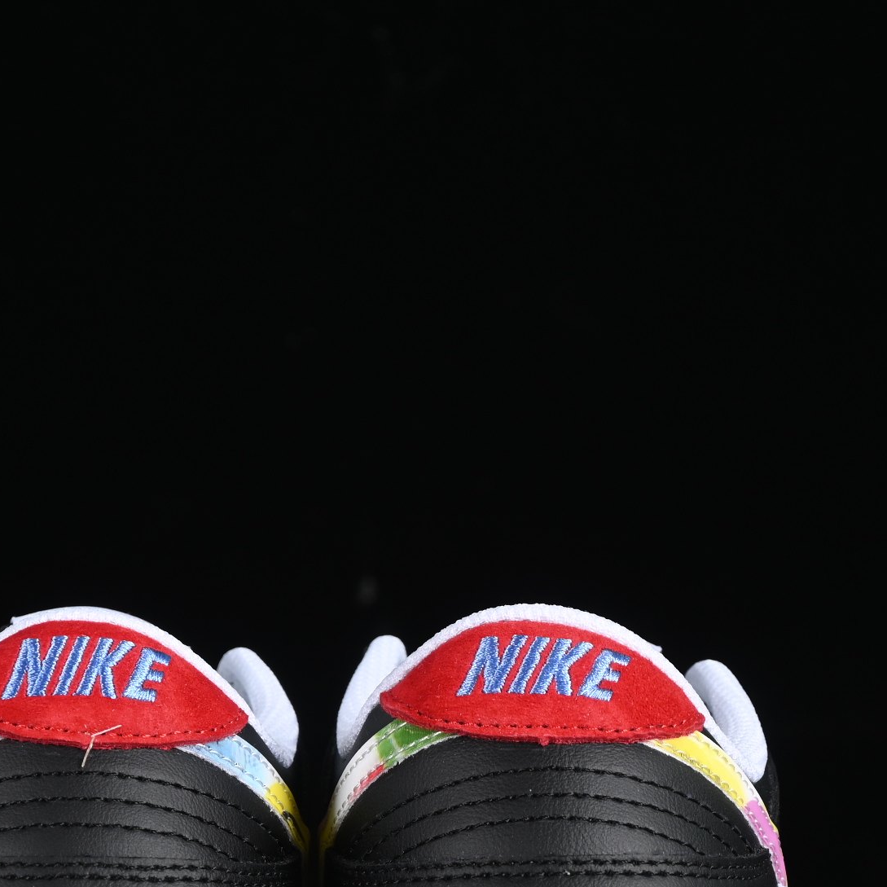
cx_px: 314
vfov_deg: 10.7
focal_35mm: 163
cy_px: 710
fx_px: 4725
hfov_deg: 10.7
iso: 160
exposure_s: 1/60
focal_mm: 50
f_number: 6.3
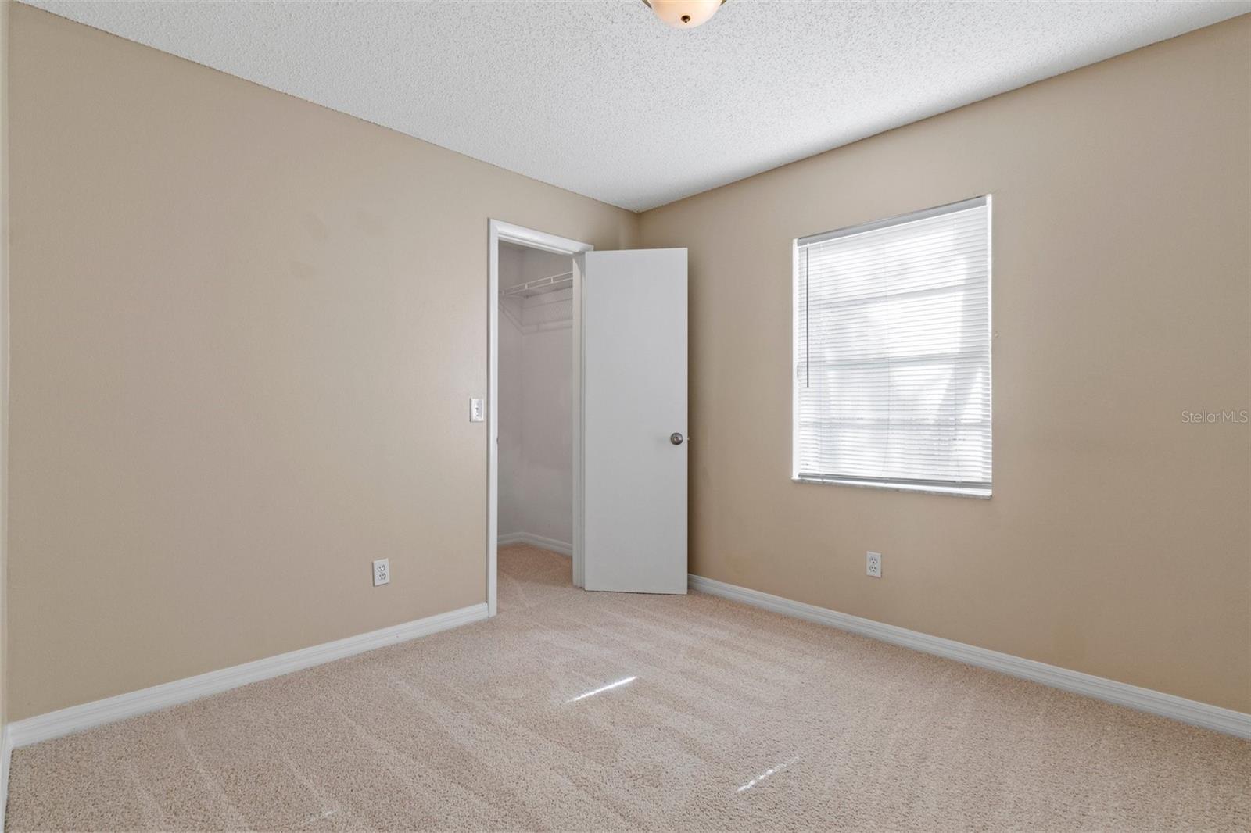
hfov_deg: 95.0
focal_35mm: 16
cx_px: 626
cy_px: 416
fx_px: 573
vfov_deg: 72.0
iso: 320
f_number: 8
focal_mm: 11
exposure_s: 1/2
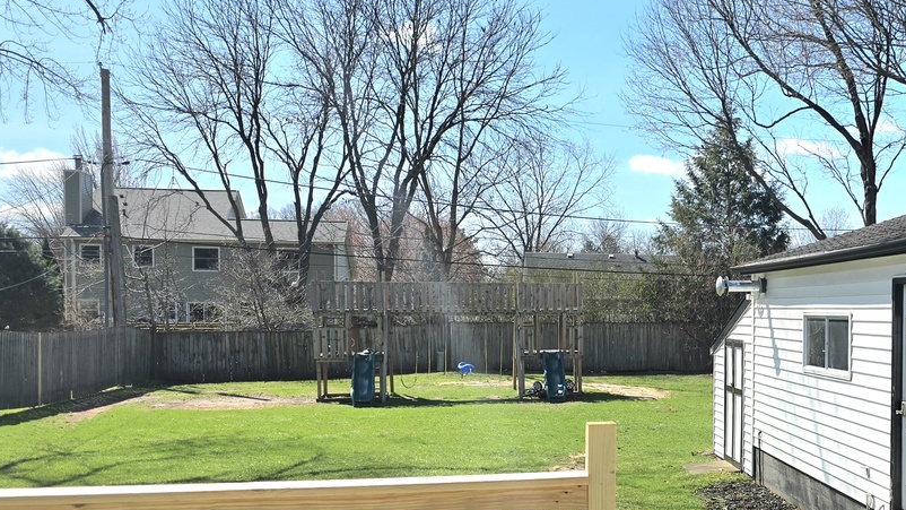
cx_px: 751
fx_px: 1081
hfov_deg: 42.9
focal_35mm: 45
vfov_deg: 26.4
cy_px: 323
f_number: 1.7
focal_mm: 6.3
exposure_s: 1/1000
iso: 12
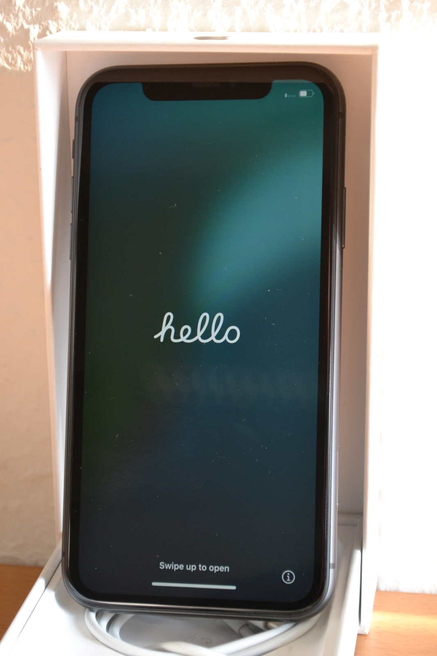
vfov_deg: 24.6
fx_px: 1502
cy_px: 328
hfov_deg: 16.6
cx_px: 218
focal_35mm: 82
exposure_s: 1/60
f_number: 5.6
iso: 800
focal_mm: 55
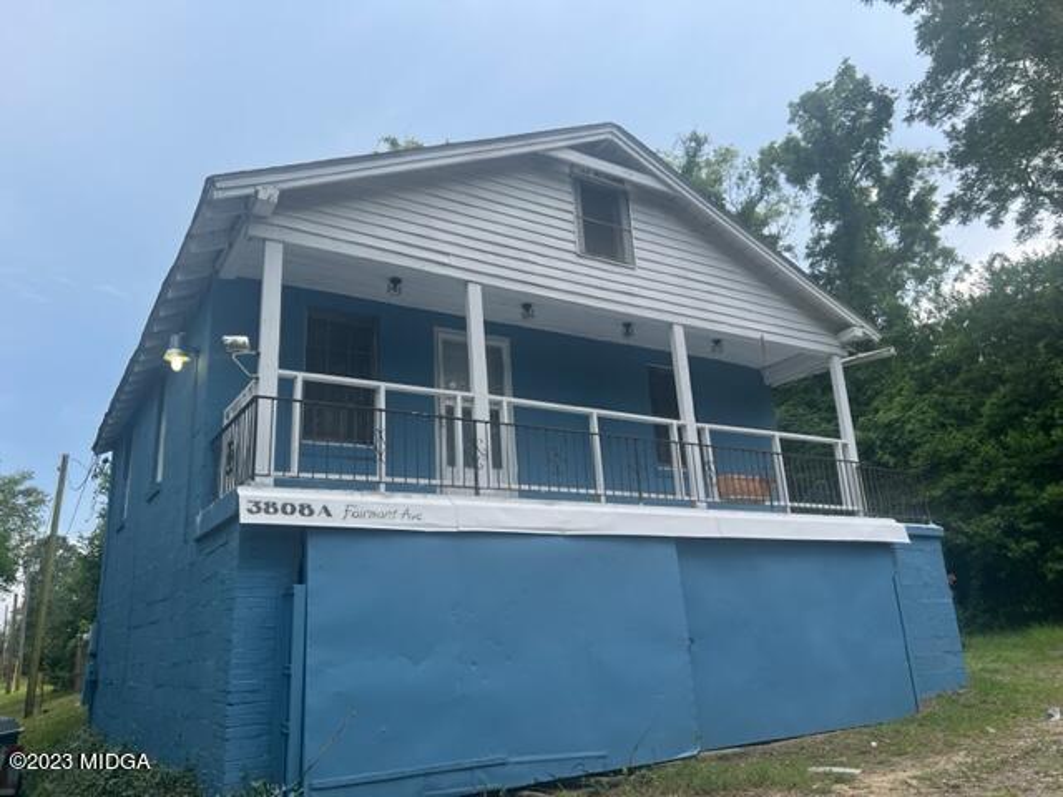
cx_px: 532
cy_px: 398
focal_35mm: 26
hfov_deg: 67.3
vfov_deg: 53.1
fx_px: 798
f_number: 1.5
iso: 50
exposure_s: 1/917
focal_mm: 5.7
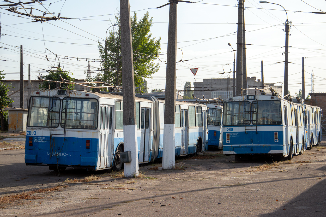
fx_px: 787
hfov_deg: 23.4
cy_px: 108
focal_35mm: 87
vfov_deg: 15.7
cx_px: 163
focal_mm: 58
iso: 100
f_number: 8
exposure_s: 1/250
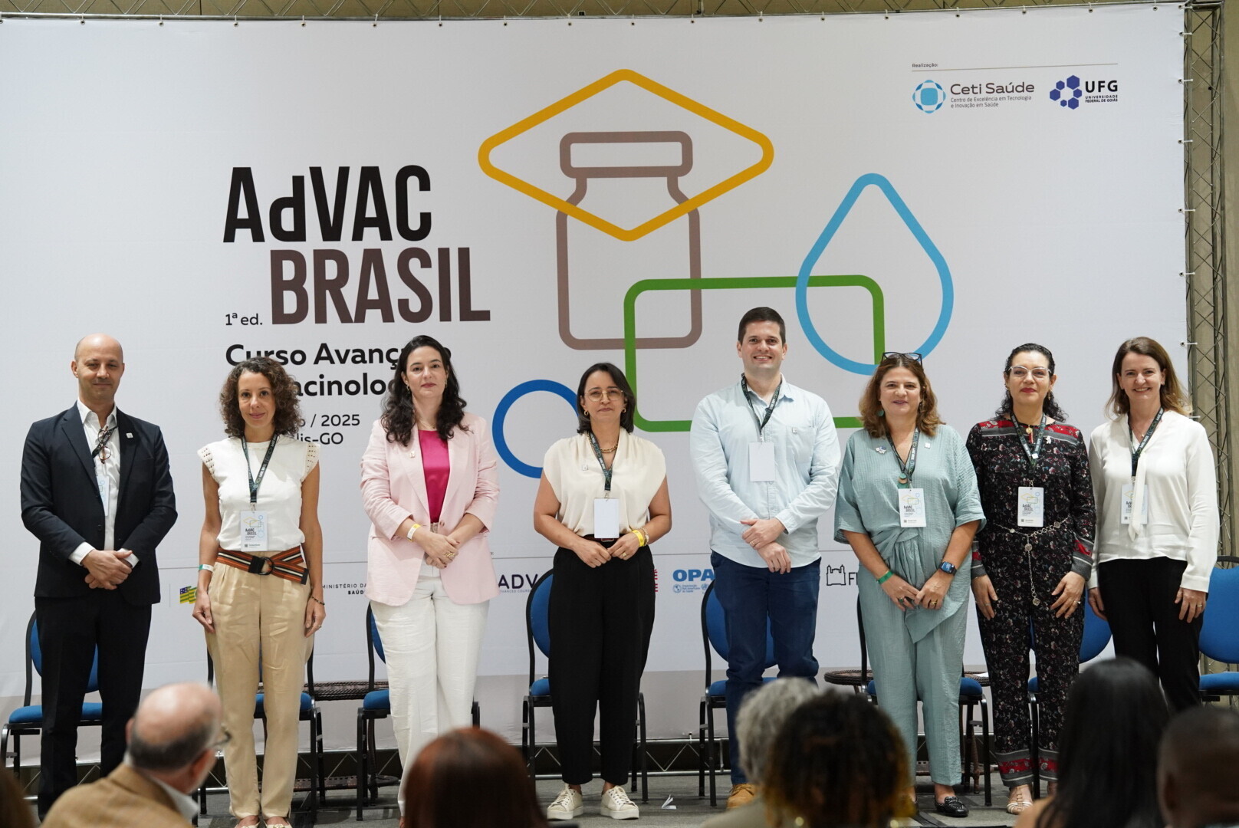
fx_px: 2962
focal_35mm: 86
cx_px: 620
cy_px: 414
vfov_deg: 15.9
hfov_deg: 23.6
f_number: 4
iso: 4000
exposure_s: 1/60
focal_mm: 86
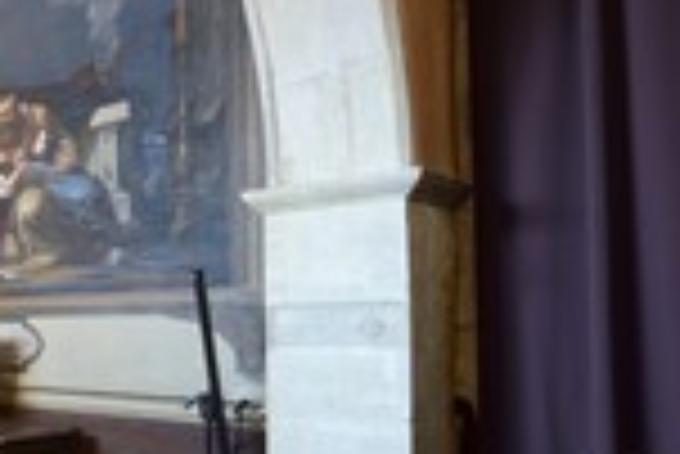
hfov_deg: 33.3
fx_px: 737
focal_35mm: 39
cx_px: -239
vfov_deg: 33.8
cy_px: 319
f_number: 8
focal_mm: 14
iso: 1600
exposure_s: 1/20
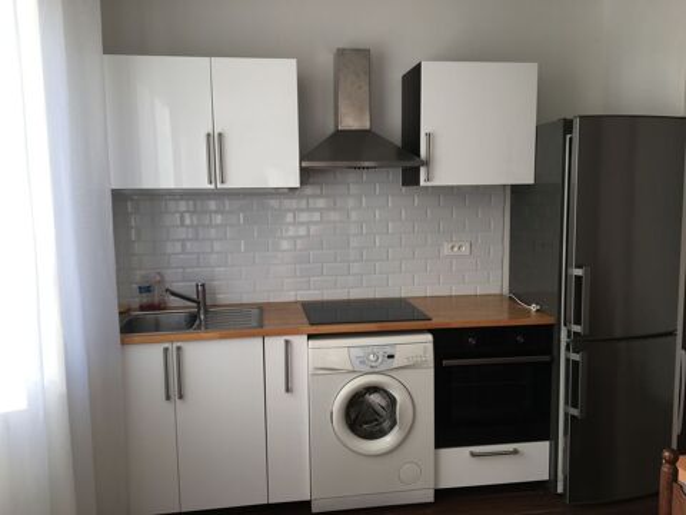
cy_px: 258
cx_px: 343
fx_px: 575
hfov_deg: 61.7
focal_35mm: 29
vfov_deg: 48.2
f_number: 2.2
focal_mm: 4.15
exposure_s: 1/140
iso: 25
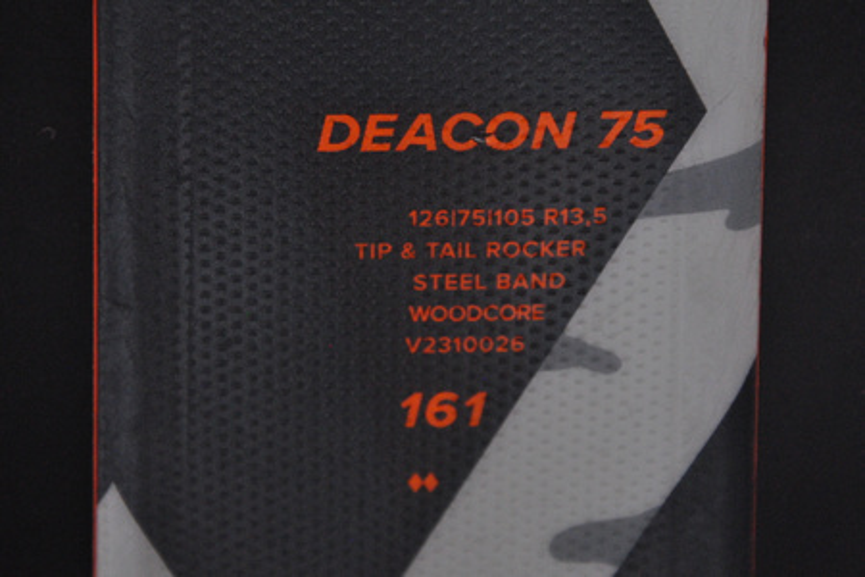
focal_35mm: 158
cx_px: 432
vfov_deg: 8.7
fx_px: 3784
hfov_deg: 13.0
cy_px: 288
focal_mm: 105
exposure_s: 1/125
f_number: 8
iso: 3200
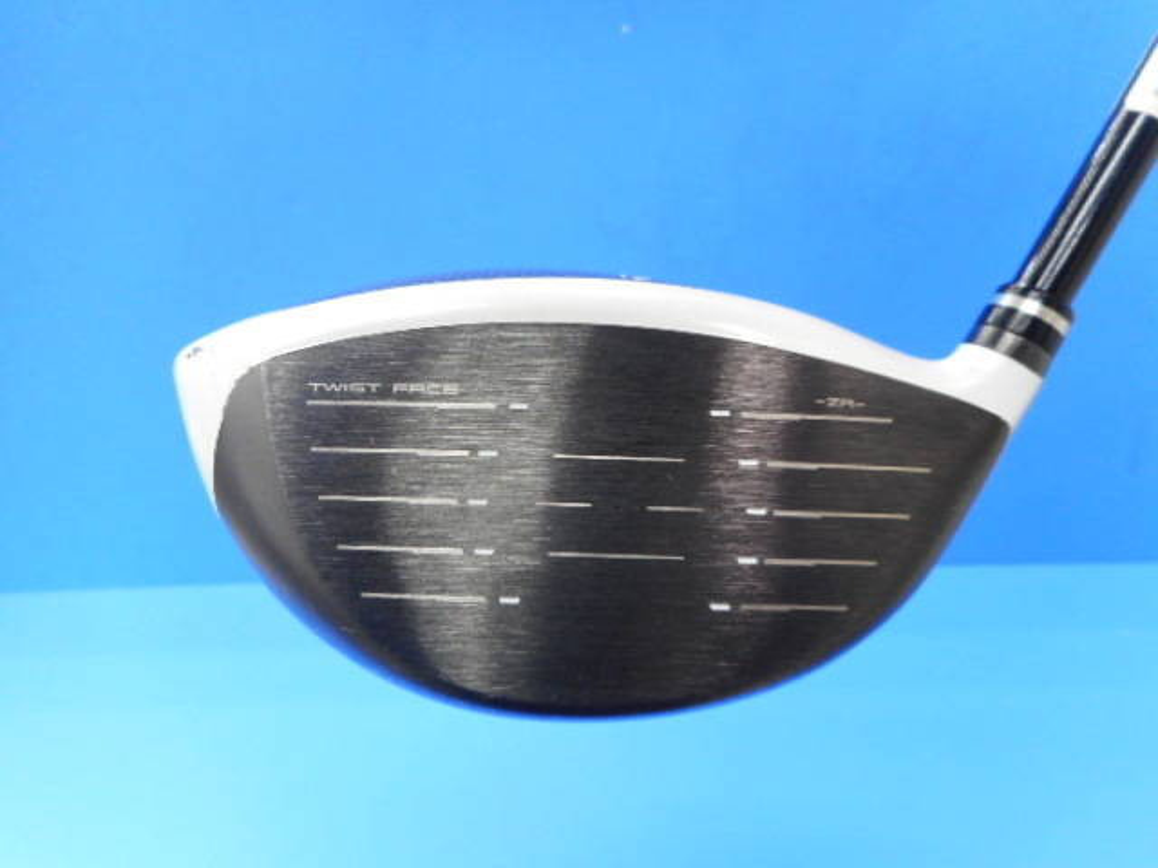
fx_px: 836
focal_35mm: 25
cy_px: 434
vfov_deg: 54.9
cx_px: 579
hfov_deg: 69.4
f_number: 3.7
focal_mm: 4.5
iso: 220
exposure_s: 1/30
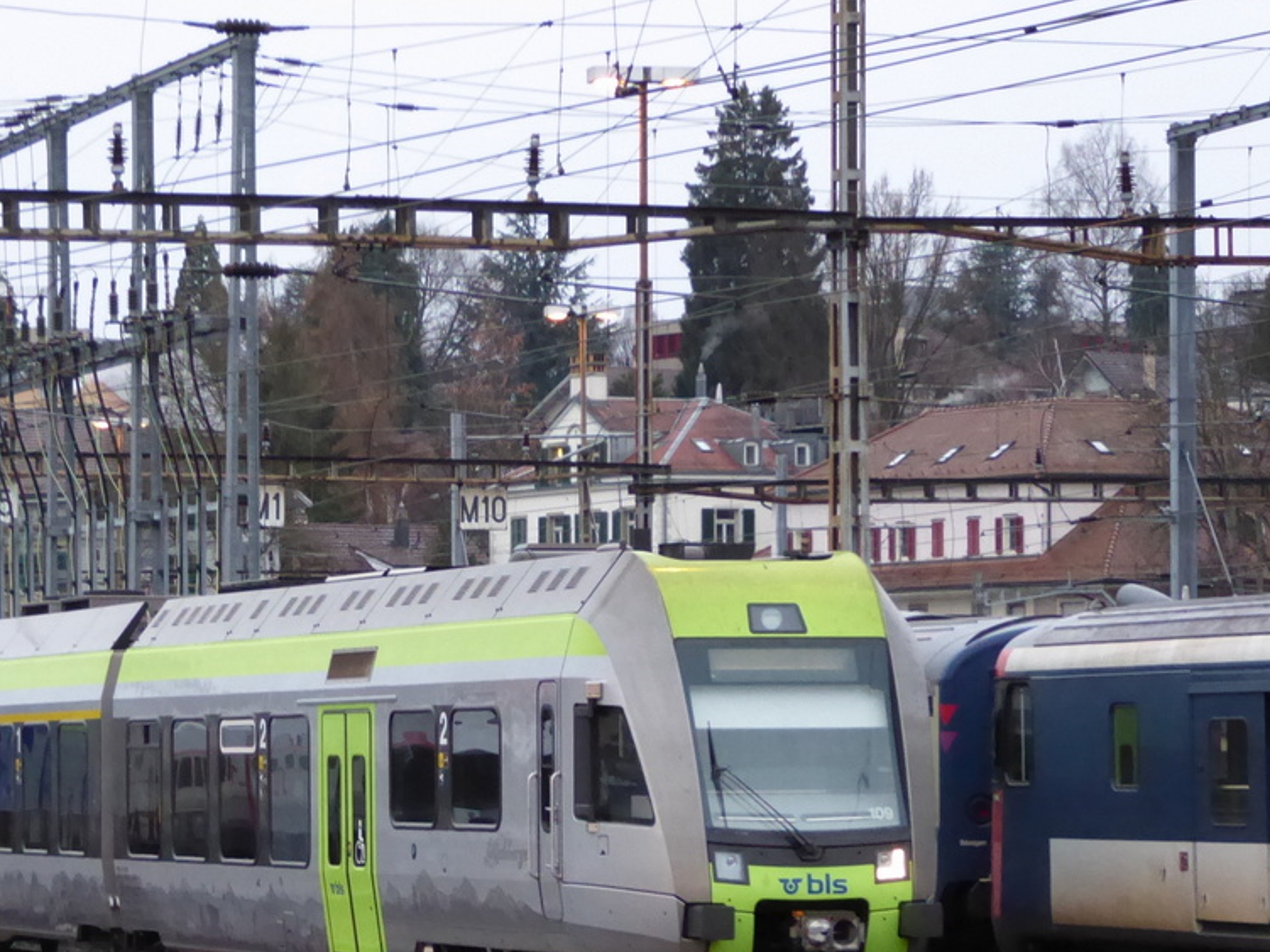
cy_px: 724
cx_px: 326
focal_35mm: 187
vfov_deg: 7.9
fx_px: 6860
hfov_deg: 10.6
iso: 800
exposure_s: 1/50
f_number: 5.1
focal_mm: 19
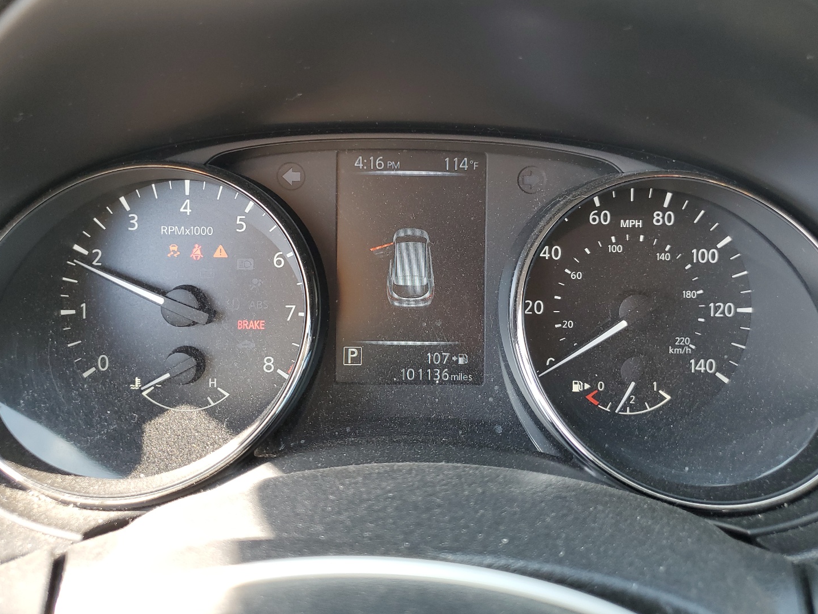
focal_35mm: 29
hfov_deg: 61.6
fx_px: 685
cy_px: 276
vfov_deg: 48.2
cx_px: 400
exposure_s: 1/120
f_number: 1.5
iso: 57
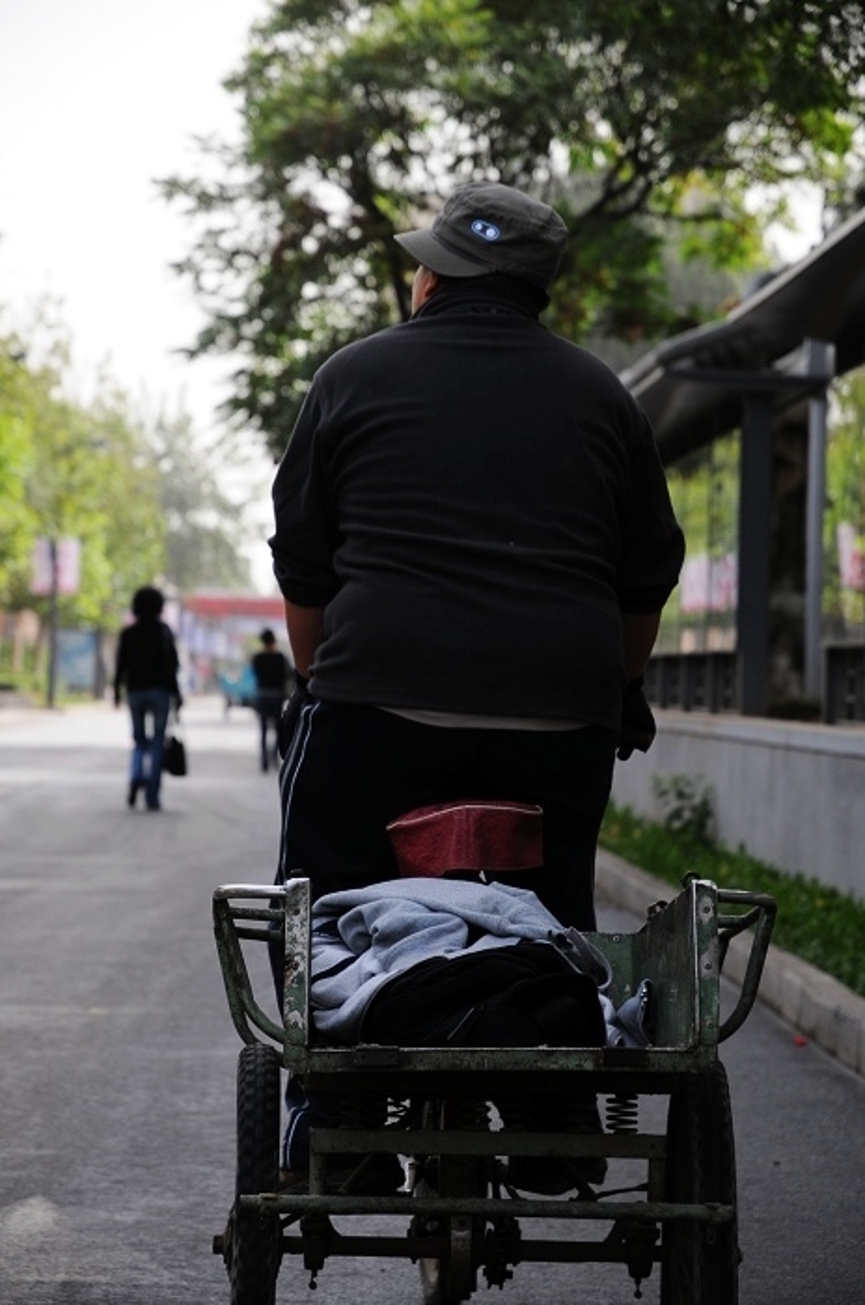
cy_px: 652
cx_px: 432
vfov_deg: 16.1
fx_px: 4613
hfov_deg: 10.7
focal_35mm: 128
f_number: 5.6
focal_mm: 85
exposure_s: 1/200
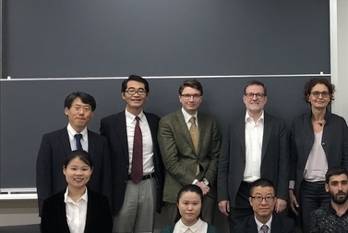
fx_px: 764
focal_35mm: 79
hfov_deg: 24.8
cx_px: 322
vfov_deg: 17.3
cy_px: 97
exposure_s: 1/33
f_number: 1.8
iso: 32
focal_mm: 3.99
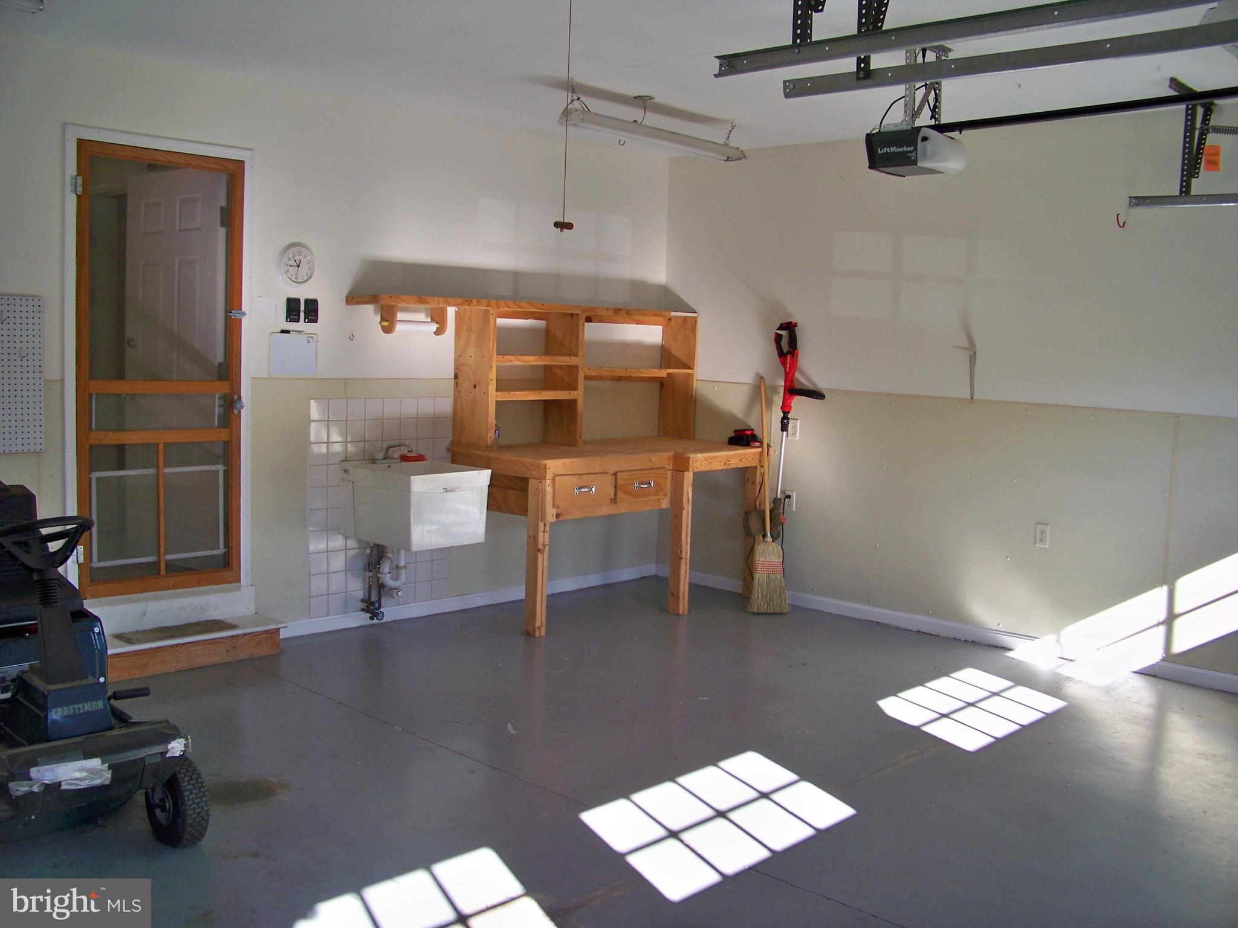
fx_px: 1180
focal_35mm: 33
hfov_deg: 55.4
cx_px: 619
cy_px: 464
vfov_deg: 42.9
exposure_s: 1/80
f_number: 2.8
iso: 80
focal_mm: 5.85
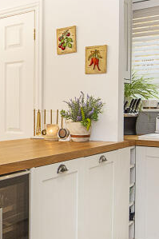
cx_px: -12
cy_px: 127
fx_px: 318
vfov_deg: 41.1
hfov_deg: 26.1
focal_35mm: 48
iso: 500
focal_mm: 14
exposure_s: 1/60
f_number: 5.6
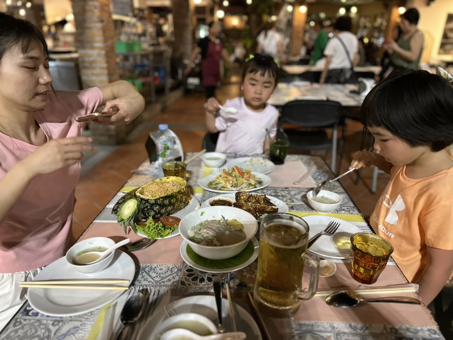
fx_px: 314
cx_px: 226
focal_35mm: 24
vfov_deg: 56.8
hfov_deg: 71.6
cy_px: 170
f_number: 1.78
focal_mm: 6.86
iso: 640
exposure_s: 1/50
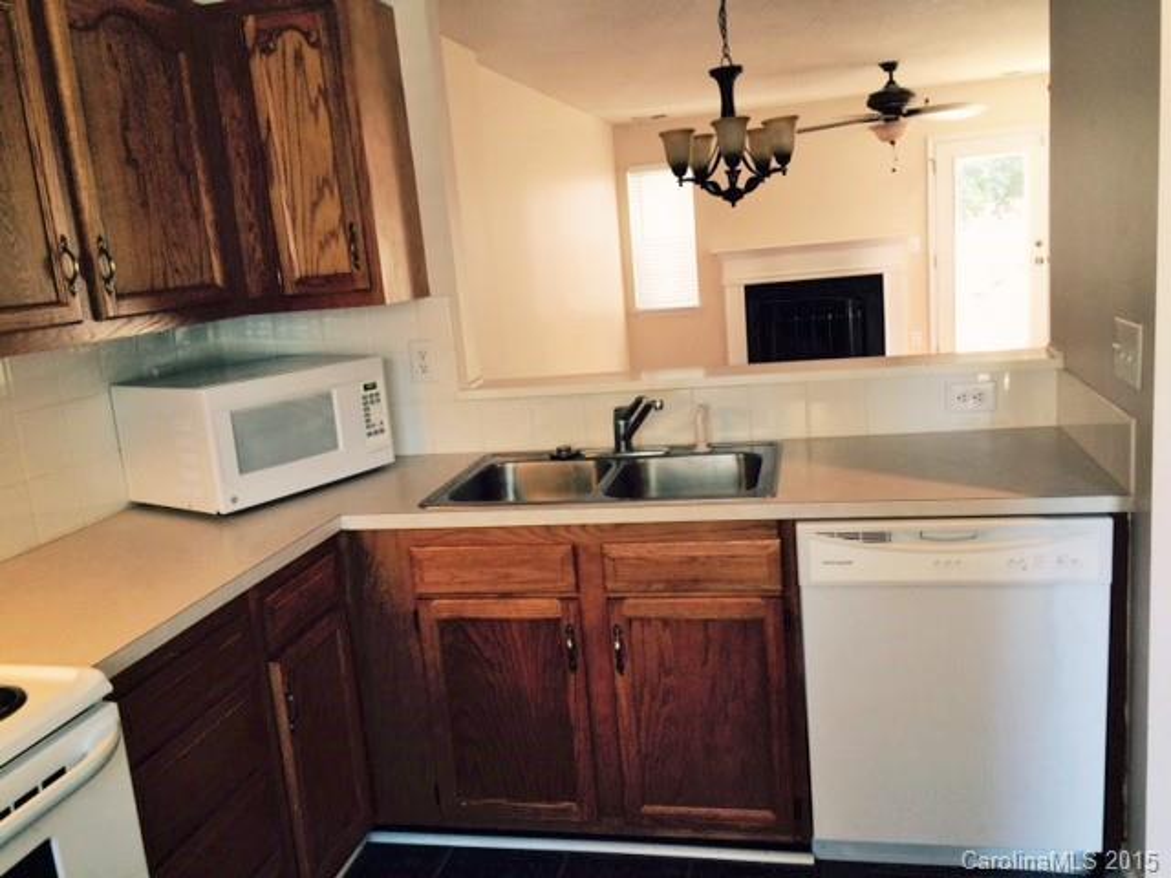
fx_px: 981
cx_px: 586
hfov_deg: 61.7
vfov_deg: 48.2
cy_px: 439
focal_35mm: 29
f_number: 2.2
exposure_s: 1/30
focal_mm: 4.15
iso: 50
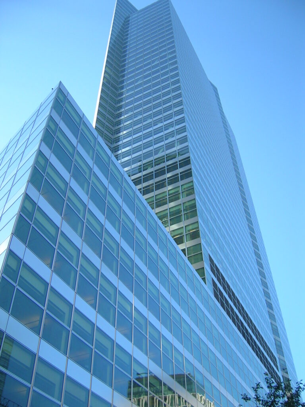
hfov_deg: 40.7
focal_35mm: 35
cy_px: 204
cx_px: 152
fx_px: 411
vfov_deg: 52.6
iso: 50
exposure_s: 1/335
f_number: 2.8
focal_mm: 5.4
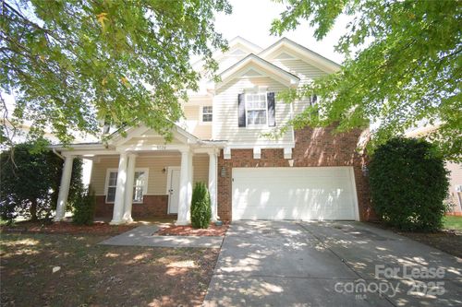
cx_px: 231
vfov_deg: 77.3
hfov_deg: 100.4
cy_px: 154
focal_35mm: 15
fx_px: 192
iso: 720
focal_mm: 10
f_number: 4.5
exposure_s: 1/250
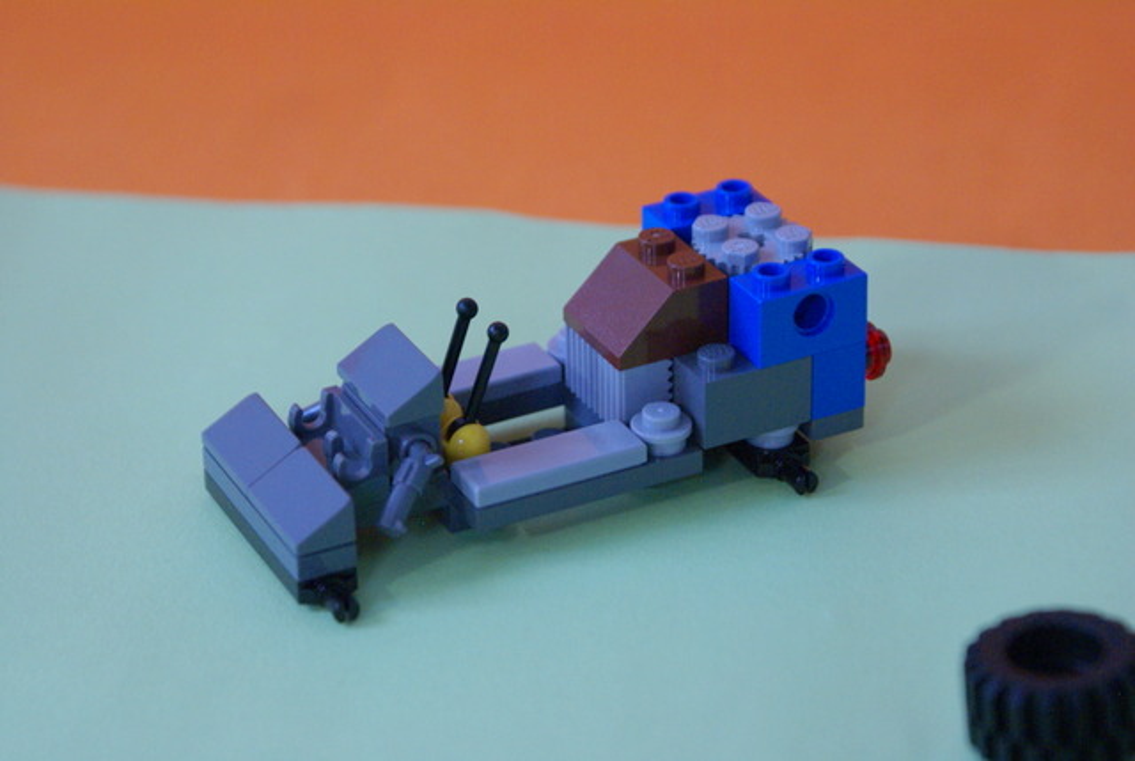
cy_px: 380
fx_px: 3316
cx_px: 568
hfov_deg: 19.4
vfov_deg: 13.1
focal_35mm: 105
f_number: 5.6
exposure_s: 1/15
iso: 800
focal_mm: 70
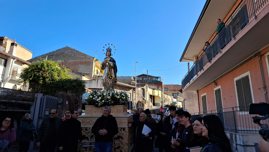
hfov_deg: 71.9
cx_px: 135
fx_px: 185
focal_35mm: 26
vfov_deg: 44.3
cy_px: 66
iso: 50
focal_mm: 5.54
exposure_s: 1/1085
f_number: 1.8
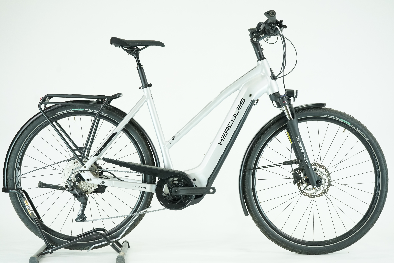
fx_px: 635
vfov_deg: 23.4
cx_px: 197
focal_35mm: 58
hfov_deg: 34.5
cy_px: 132
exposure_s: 1/200
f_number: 5
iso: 2000
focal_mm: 58
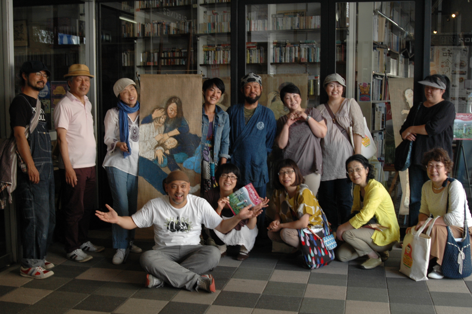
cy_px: 157
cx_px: 236
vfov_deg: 31.8
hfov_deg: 46.4
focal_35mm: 42
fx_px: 550
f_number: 5
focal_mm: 28
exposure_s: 1/100
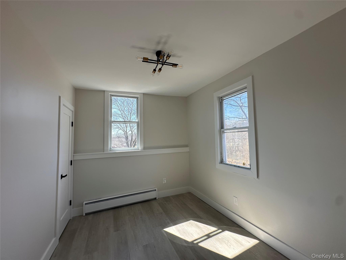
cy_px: 130
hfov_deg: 102.1
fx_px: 140
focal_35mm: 14
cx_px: 173
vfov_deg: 85.7
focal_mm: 2.22
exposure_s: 1/222
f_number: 2.2
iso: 40
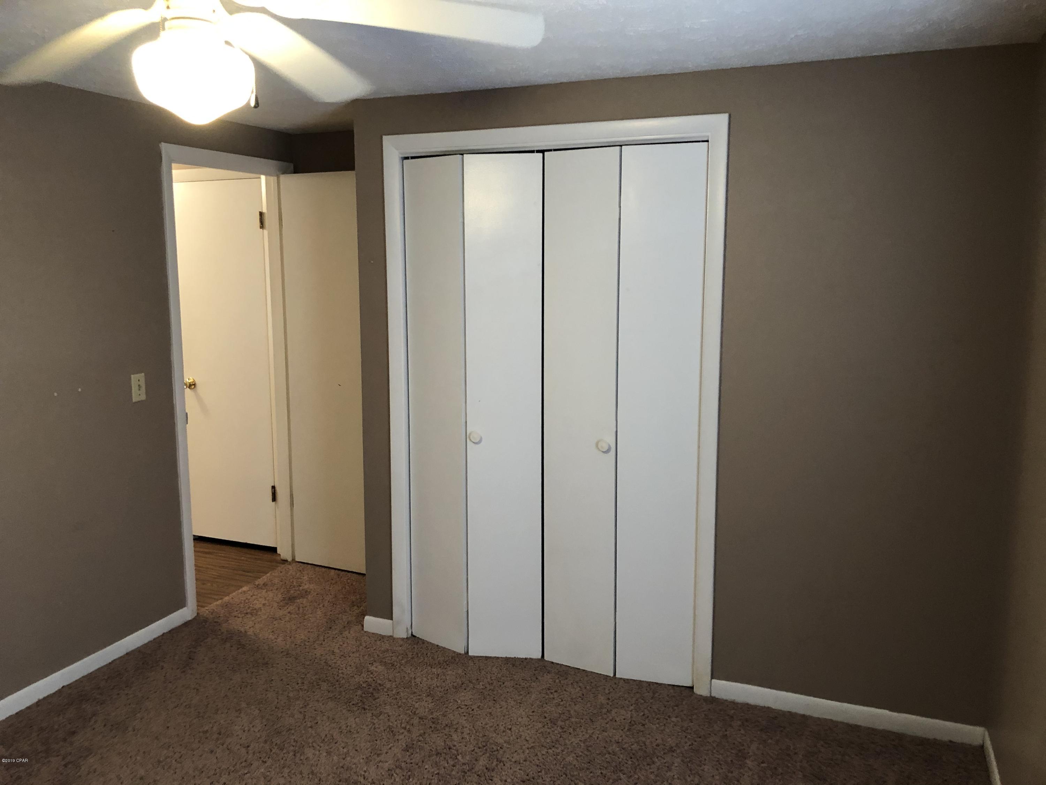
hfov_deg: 63.4
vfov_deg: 49.7
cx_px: 523
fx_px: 846
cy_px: 392
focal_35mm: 28
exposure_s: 1/15
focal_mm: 3.99
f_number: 1.8
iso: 80
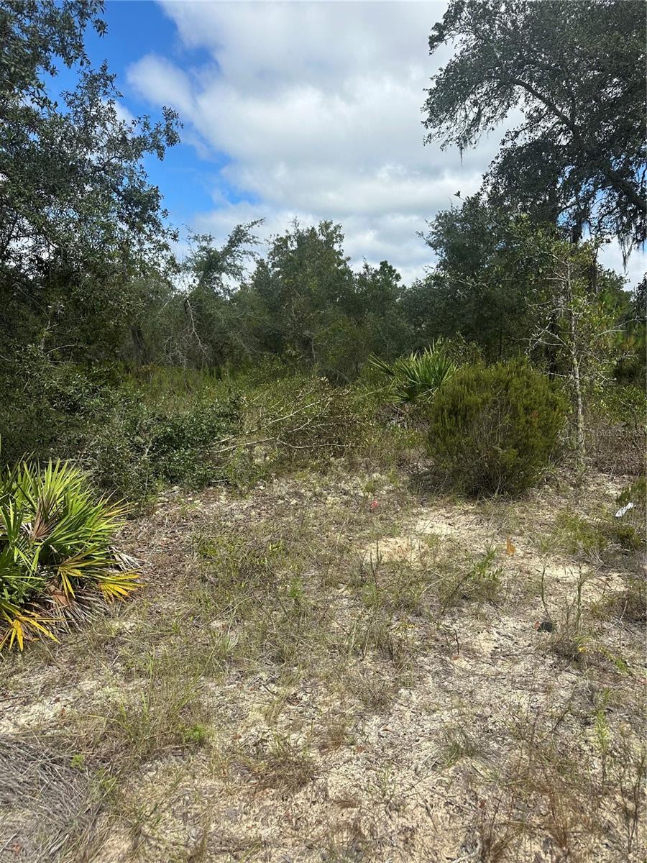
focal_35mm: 24
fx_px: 598
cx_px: 324
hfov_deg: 56.8
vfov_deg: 71.6
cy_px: 432
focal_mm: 6.86
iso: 80
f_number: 1.78
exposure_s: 1/4762
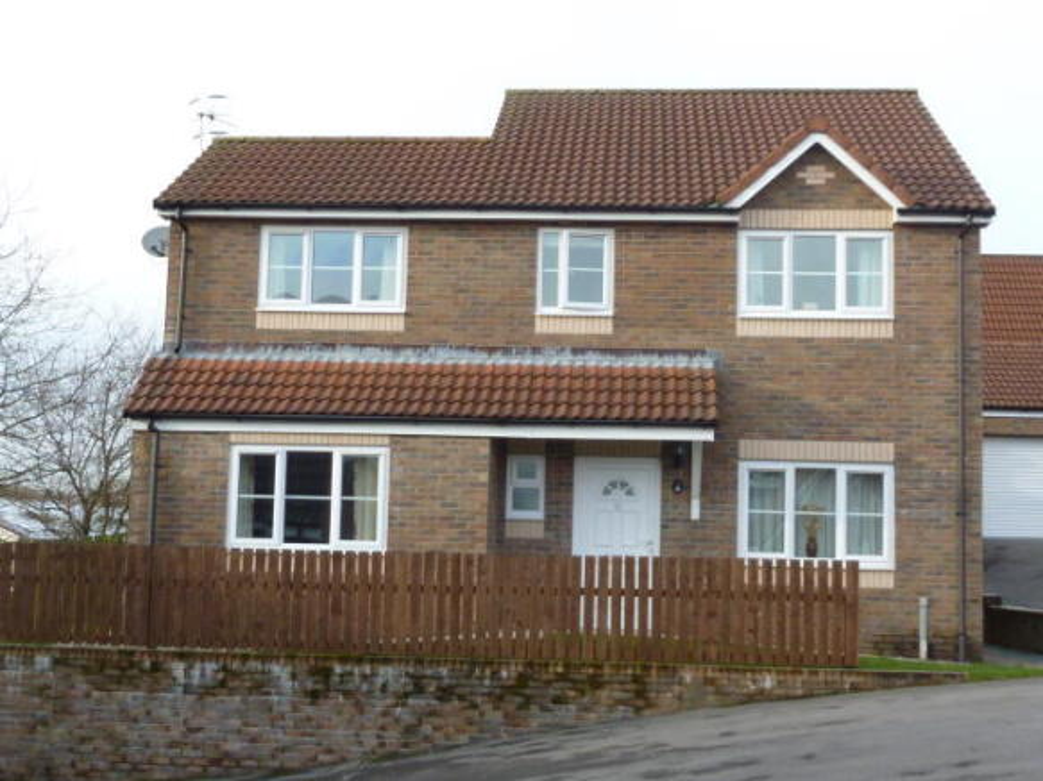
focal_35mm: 51
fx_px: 1536
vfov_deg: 28.6
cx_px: 522
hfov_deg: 37.5
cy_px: 390
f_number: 4
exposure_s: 1/160
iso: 100
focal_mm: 4.7
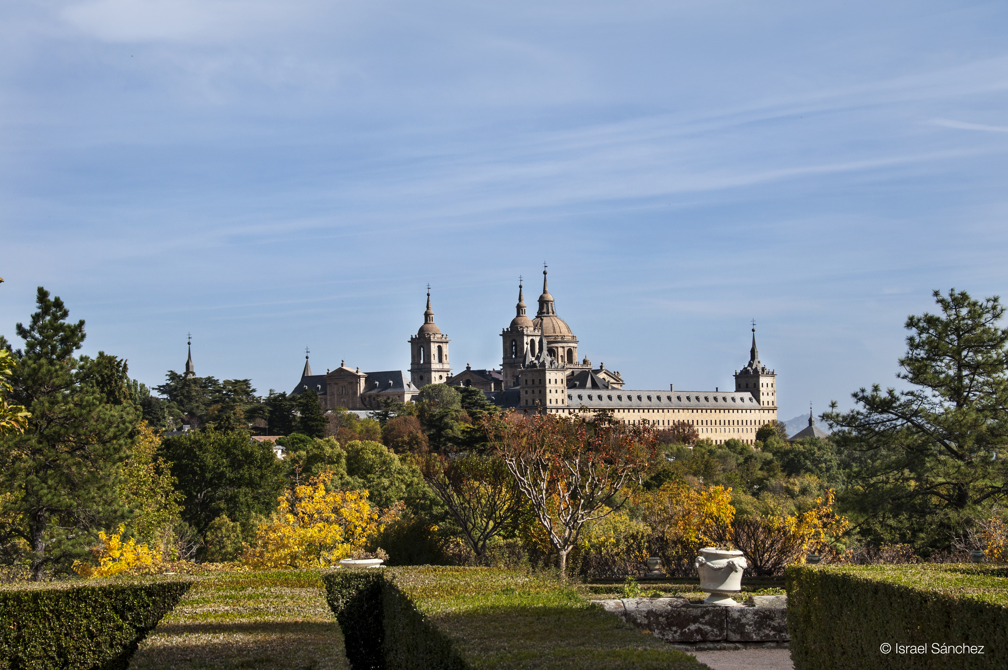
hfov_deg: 26.0
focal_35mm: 78
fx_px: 2181
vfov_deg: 17.4
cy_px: 335
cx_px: 504
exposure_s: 1/400
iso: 200
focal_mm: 52
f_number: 10
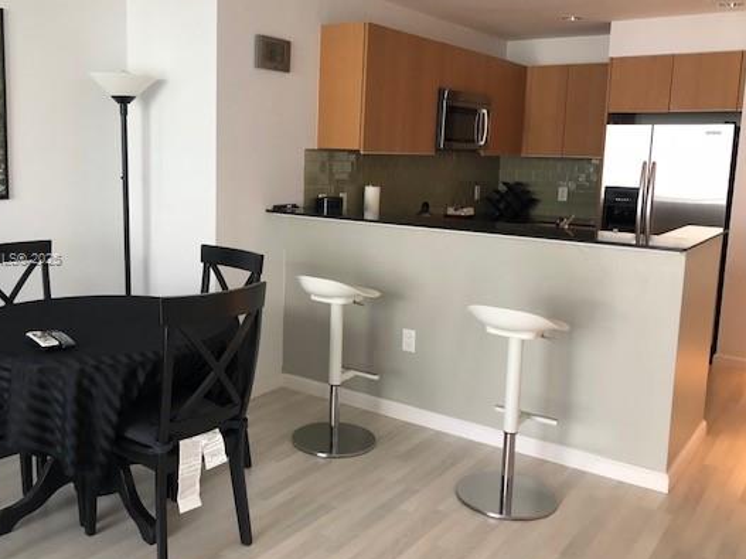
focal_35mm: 34
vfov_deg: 41.8
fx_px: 733
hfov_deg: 53.8
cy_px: 260
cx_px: 317
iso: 40
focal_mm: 3.99
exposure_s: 1/30
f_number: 1.8
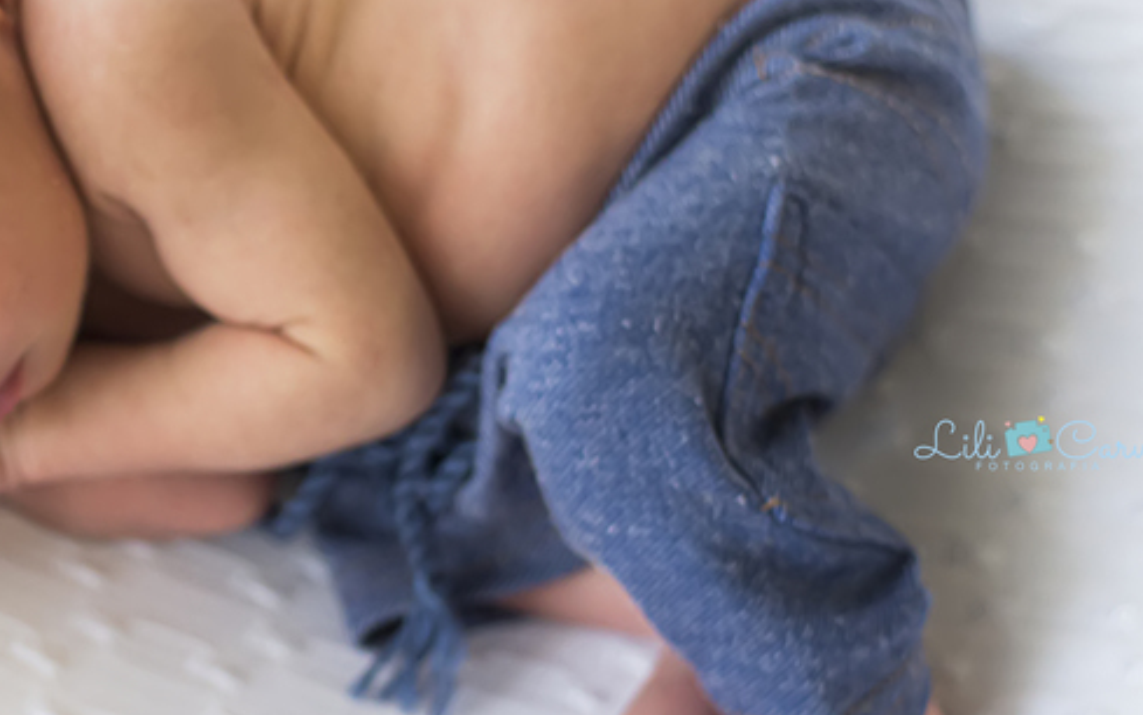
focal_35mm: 125
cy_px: 373
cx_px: 77
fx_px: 3895
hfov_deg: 16.4
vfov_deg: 10.5
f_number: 3.2
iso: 1600
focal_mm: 50
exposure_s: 1/160
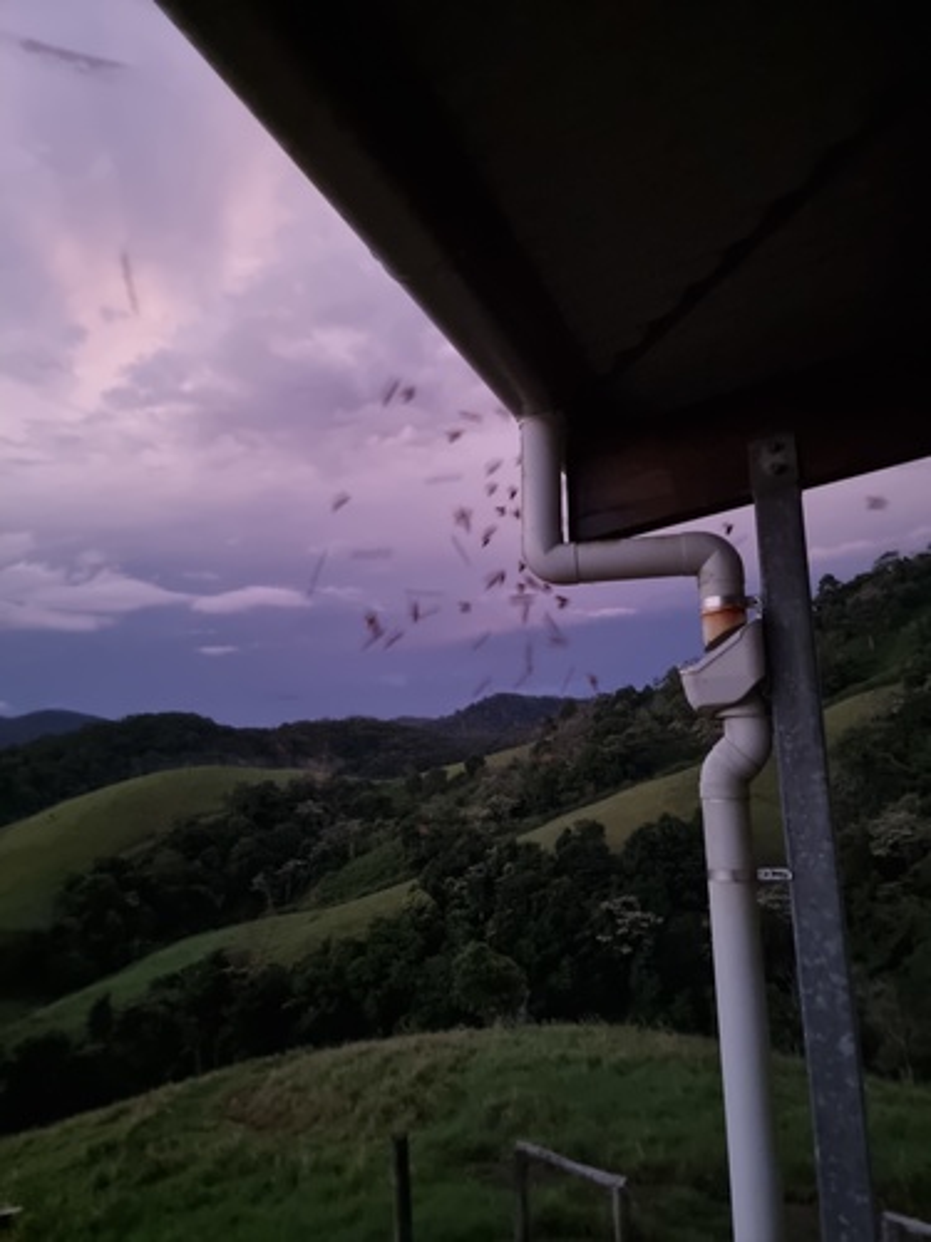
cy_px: 621
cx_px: 466
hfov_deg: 56.8
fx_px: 861
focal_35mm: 24
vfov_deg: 71.6
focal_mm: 6.7
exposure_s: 1/14
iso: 1250
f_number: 1.8
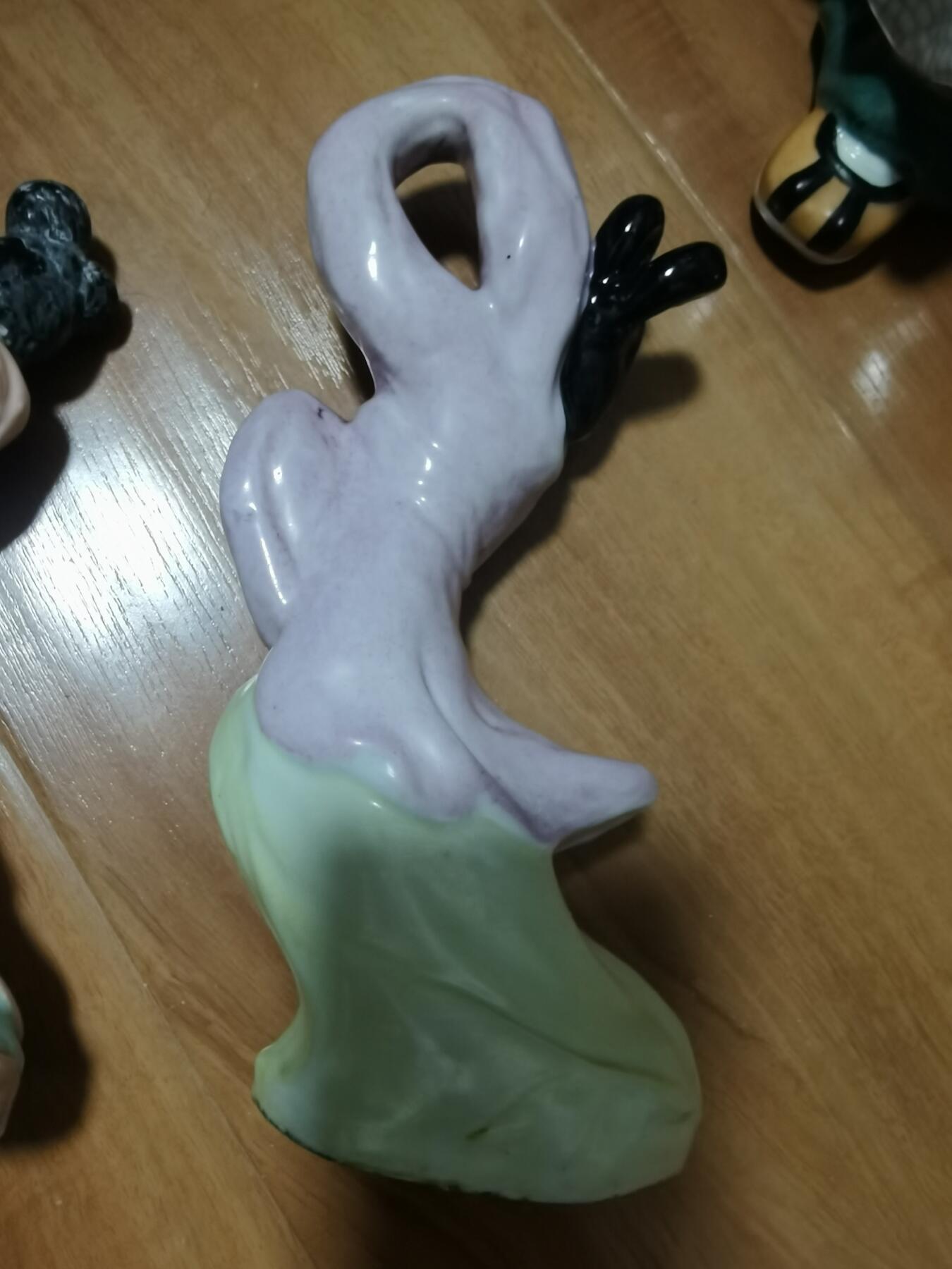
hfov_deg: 51.4
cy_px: 634
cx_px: 476
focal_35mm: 27
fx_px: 990
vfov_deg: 65.3
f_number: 2.2
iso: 640
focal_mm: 2.26
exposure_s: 1/20
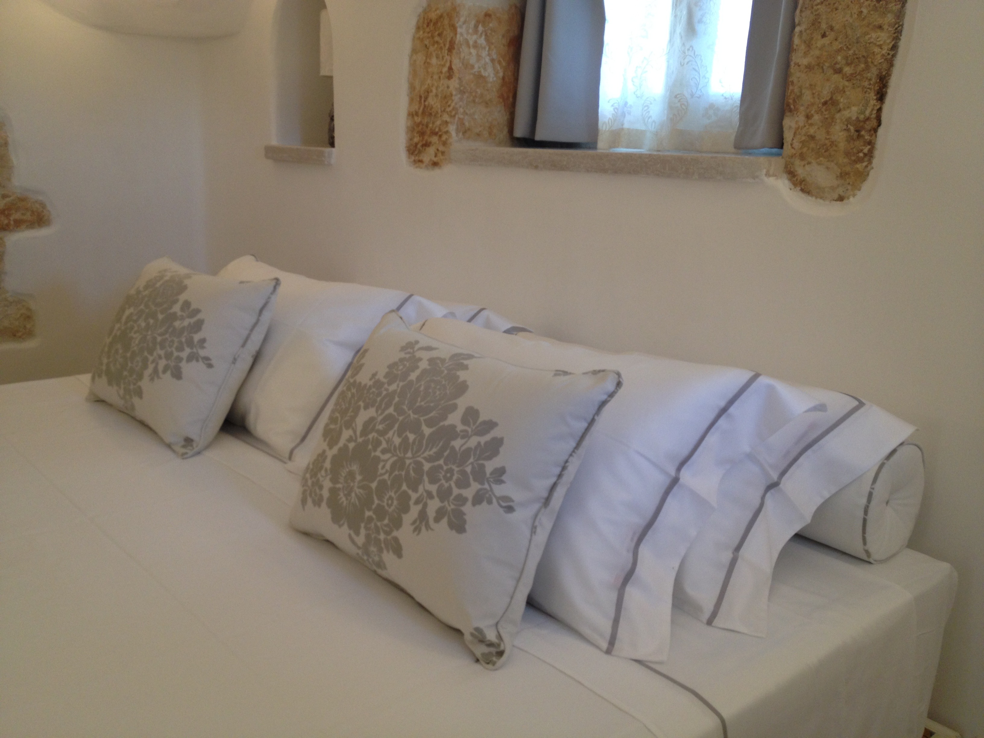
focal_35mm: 35
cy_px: 369
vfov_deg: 40.7
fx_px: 995
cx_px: 492
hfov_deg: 52.6
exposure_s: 1/20
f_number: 2.4
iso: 64
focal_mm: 4.28
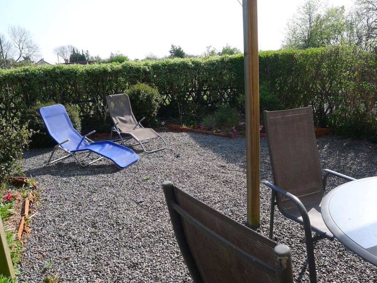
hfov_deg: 71.6
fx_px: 261
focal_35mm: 24
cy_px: 142
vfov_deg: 56.8
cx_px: 188
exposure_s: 1/500
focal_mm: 5.1
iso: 80
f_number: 3.2
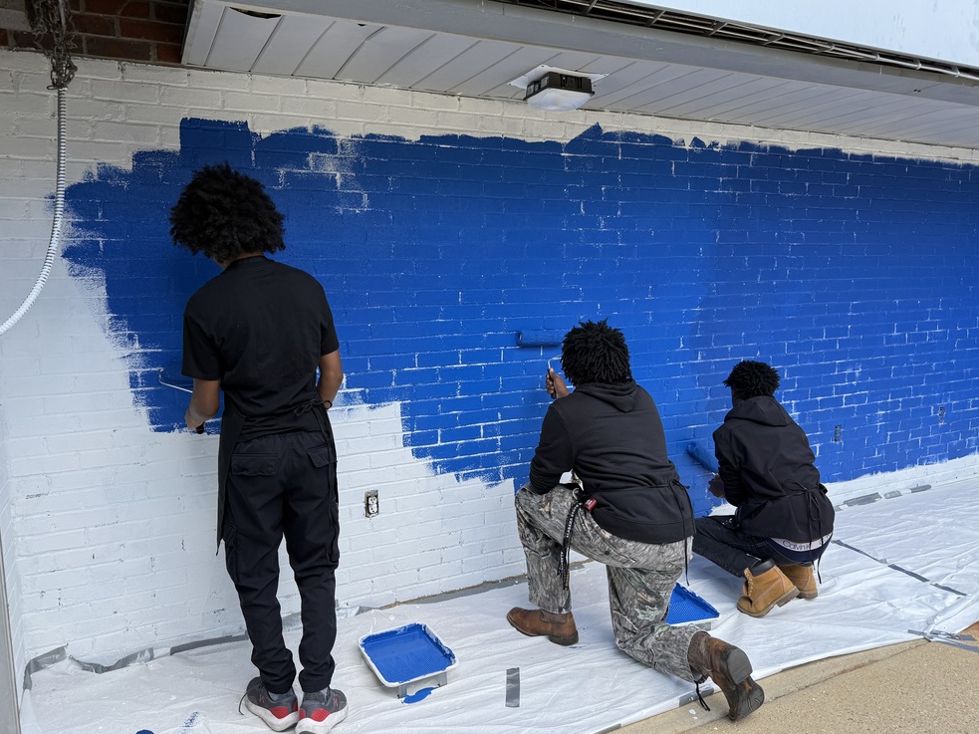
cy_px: 361
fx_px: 707
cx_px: 498
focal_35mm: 25
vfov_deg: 54.9
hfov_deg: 69.4
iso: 80
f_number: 1.78
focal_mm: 6.76
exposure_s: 1/643
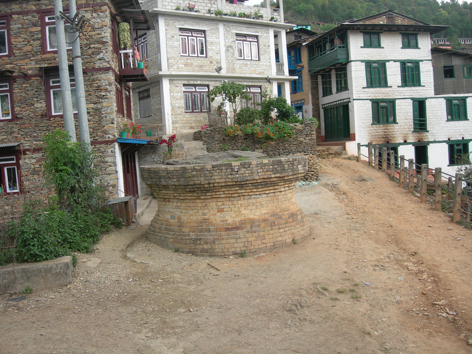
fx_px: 518
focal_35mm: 38
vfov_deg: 37.7
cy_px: 177
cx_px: 236
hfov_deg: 49.0
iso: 50
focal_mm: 7.8
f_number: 2.8
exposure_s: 1/202
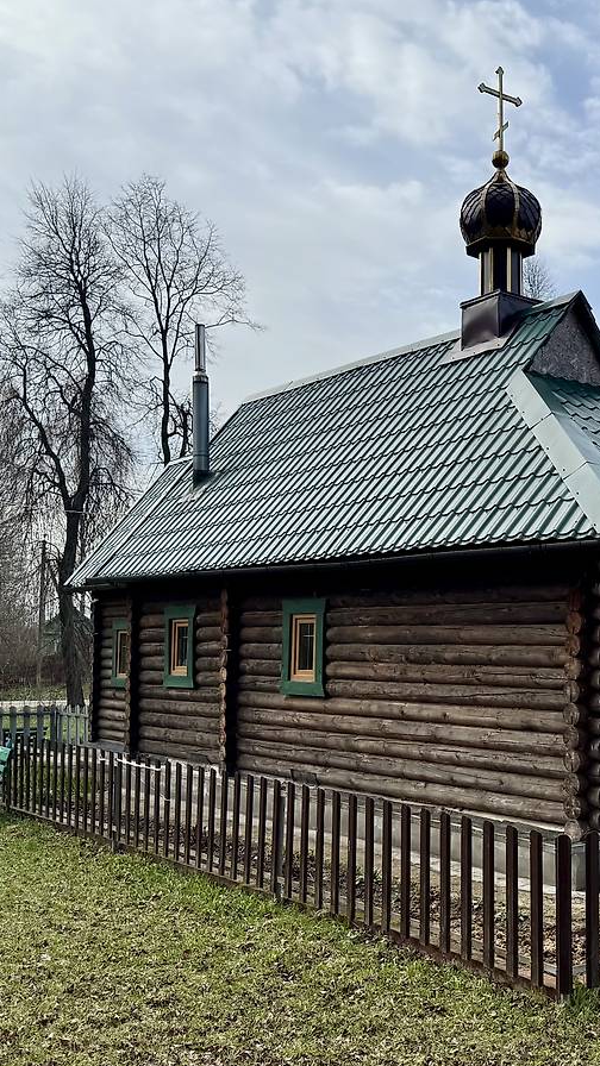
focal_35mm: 35
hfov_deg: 32.7
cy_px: 534
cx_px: 483
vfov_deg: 56.6
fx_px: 990
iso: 80
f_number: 1.78
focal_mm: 6.76
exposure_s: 1/4310
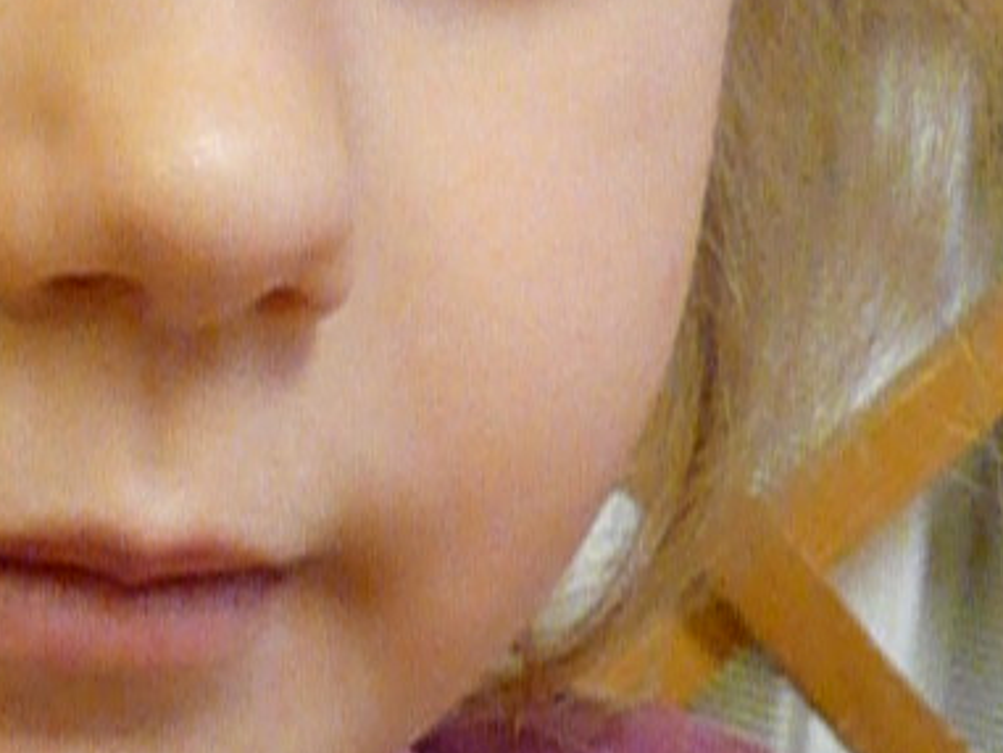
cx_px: -205
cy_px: 8
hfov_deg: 13.2
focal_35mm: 145
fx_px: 4203
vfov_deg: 10.2
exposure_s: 1/13
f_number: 2.8
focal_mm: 4.8
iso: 800
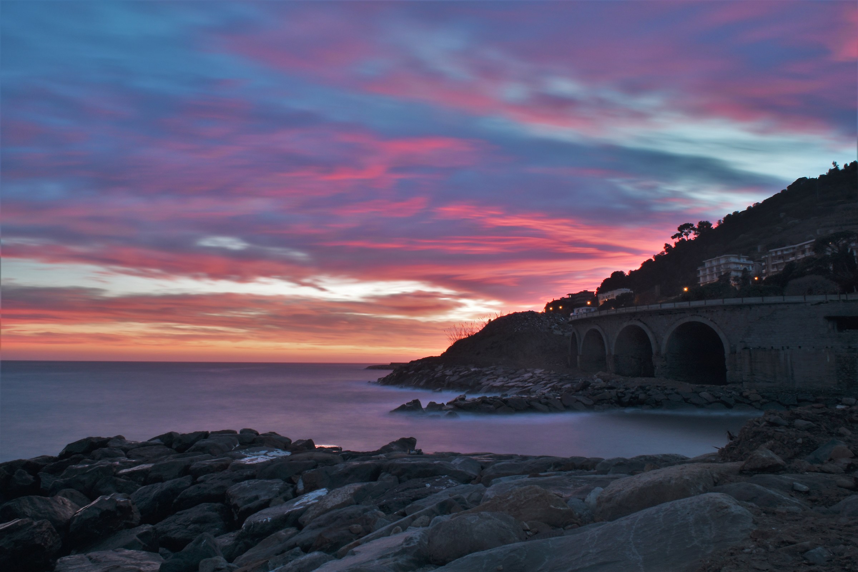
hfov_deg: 67.4
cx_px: 429
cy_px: 286
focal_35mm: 27
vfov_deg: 47.9
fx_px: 643
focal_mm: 18
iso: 100
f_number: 18
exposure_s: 30
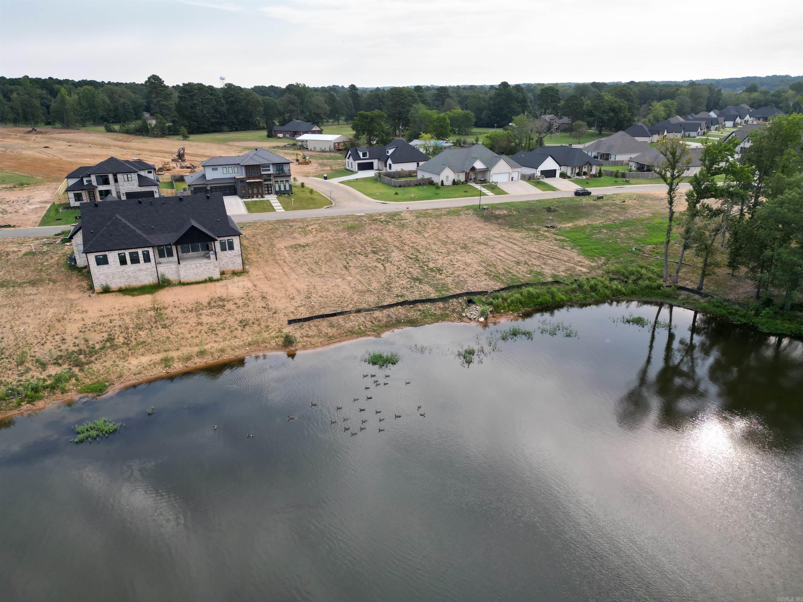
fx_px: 557
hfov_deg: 71.6
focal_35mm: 24
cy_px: 301
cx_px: 402
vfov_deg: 56.8
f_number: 1.7
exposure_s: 1/1500
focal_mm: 6.72
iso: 150
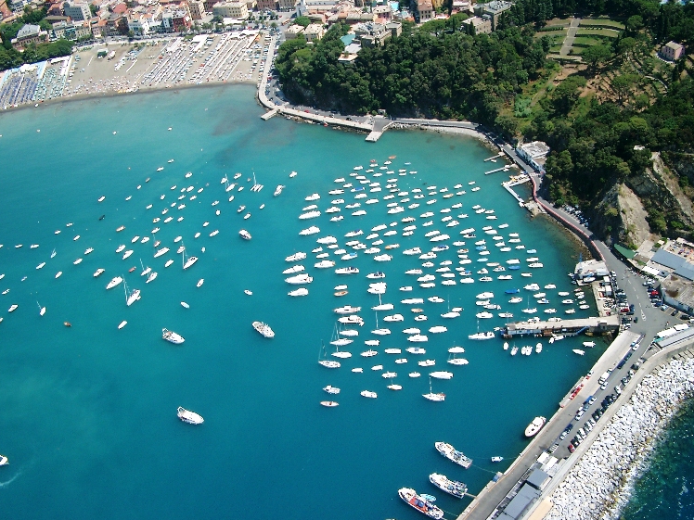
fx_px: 762
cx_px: 341
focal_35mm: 38
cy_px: 262
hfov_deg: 49.0
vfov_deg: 37.7
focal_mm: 7.6
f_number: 5
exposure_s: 1/800
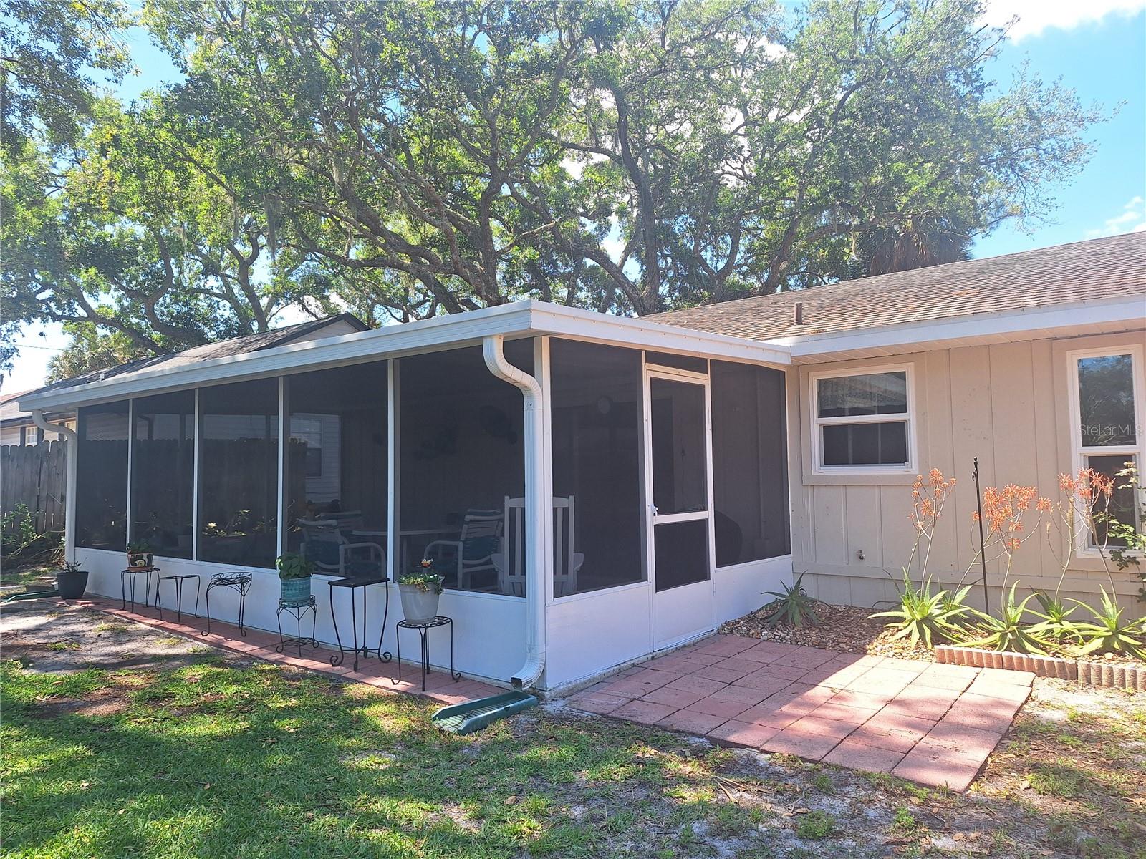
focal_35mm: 23
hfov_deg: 73.9
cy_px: 430
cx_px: 573
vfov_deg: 58.9
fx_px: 761
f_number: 1.8
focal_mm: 5.54
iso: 40
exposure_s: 1/762
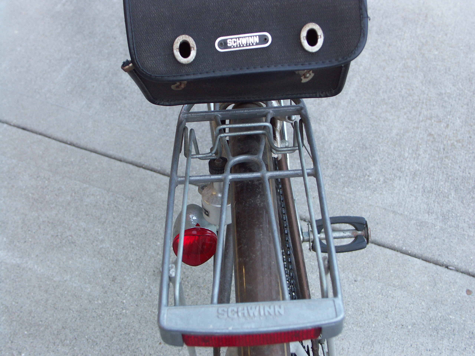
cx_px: 238
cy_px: 178
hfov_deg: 42.9
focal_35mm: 44
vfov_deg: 32.9
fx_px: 604
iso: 100
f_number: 2.8
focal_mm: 11.31
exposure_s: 1/10
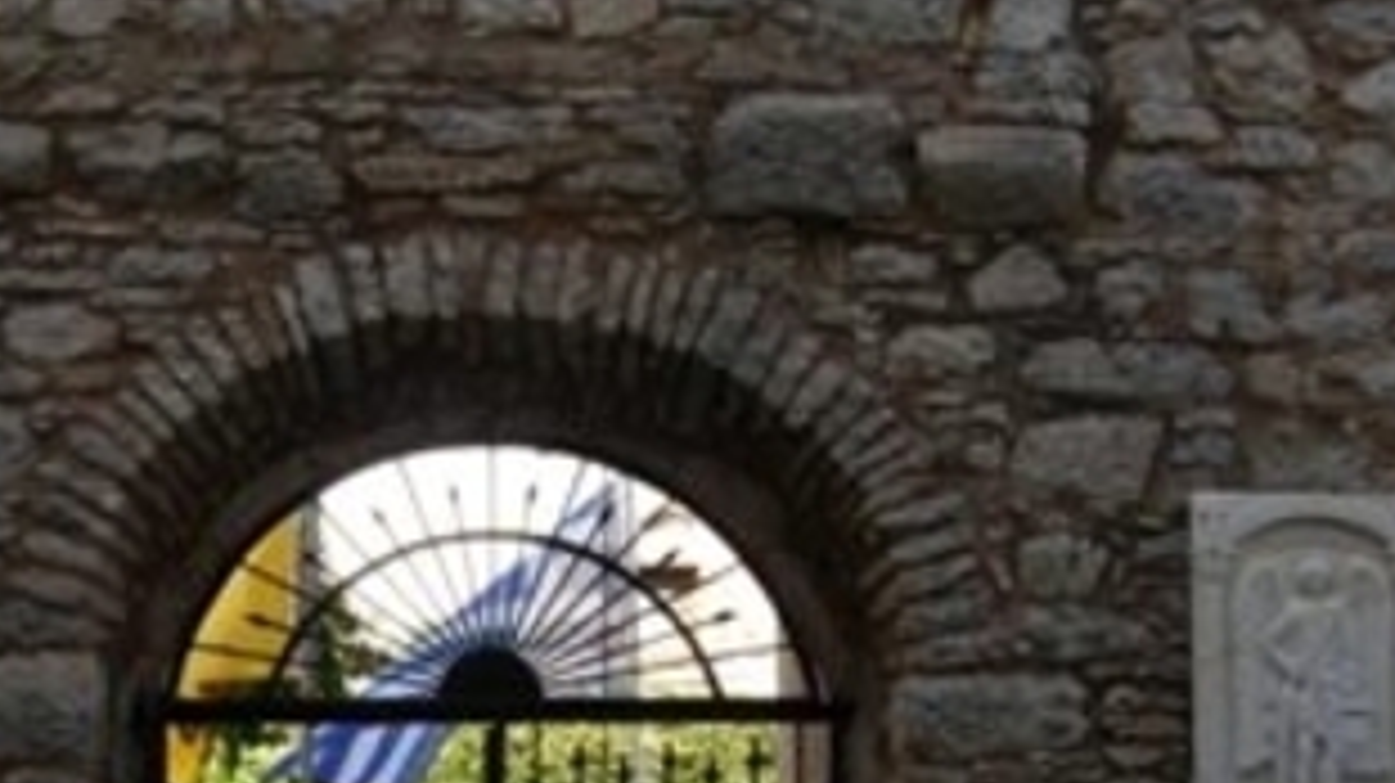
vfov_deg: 15.5
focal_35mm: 76
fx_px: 2810
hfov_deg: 27.7
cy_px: 801
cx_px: 464
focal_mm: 7.5
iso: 50
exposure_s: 1/152
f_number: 4.3
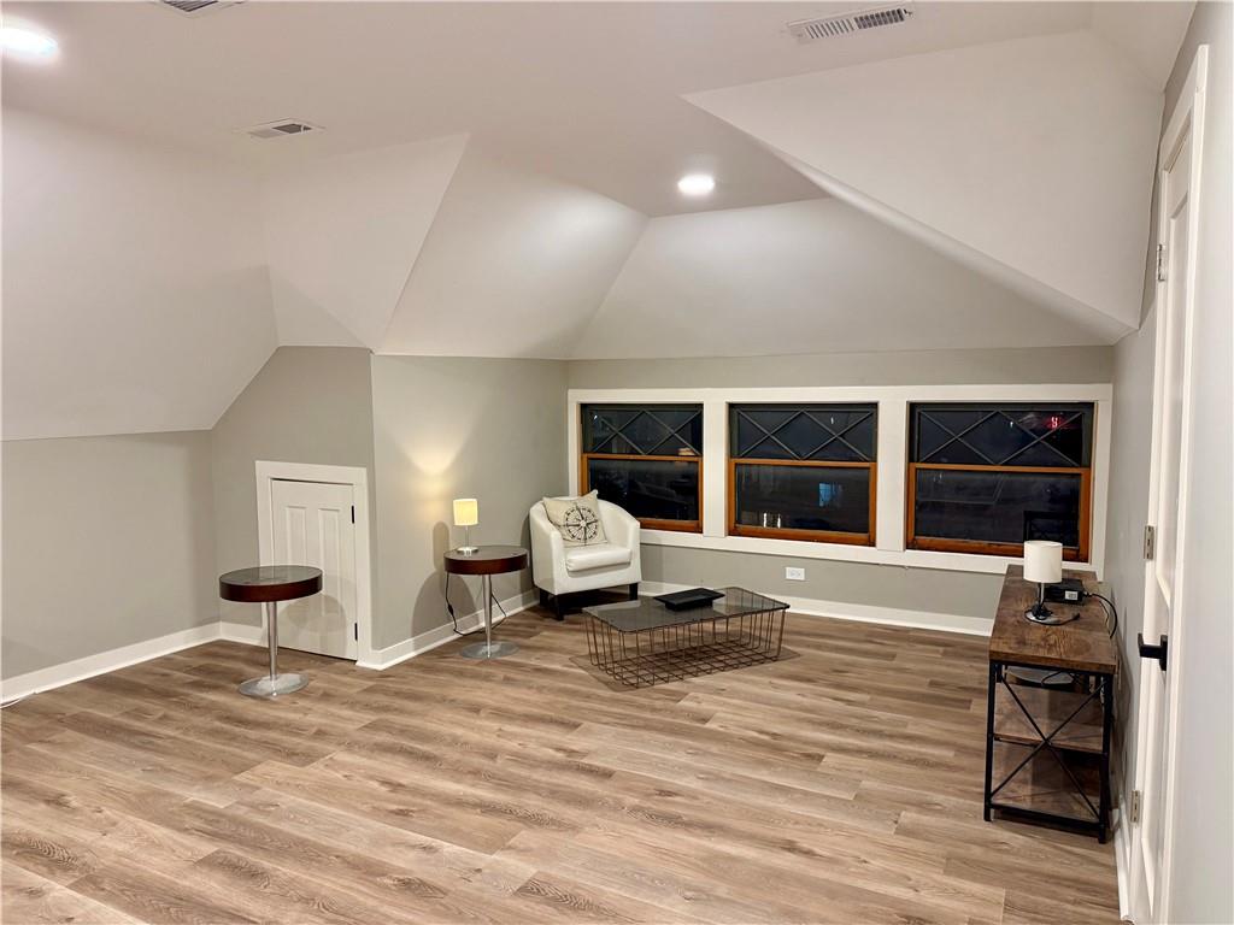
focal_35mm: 24
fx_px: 856
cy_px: 462
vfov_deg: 56.8
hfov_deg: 71.6
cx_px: 617
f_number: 1.78
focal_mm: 6.76
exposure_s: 1/60
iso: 320
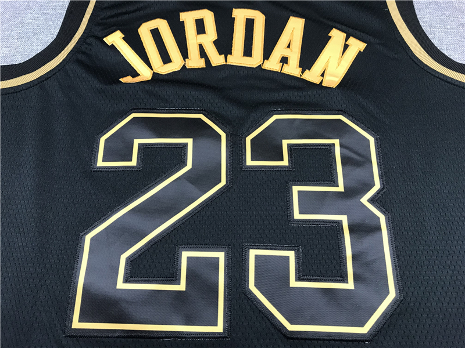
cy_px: 174
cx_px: 232
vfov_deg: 49.7
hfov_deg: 63.4
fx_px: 376
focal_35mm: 28
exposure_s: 1/25
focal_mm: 3.99
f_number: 1.8
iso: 32
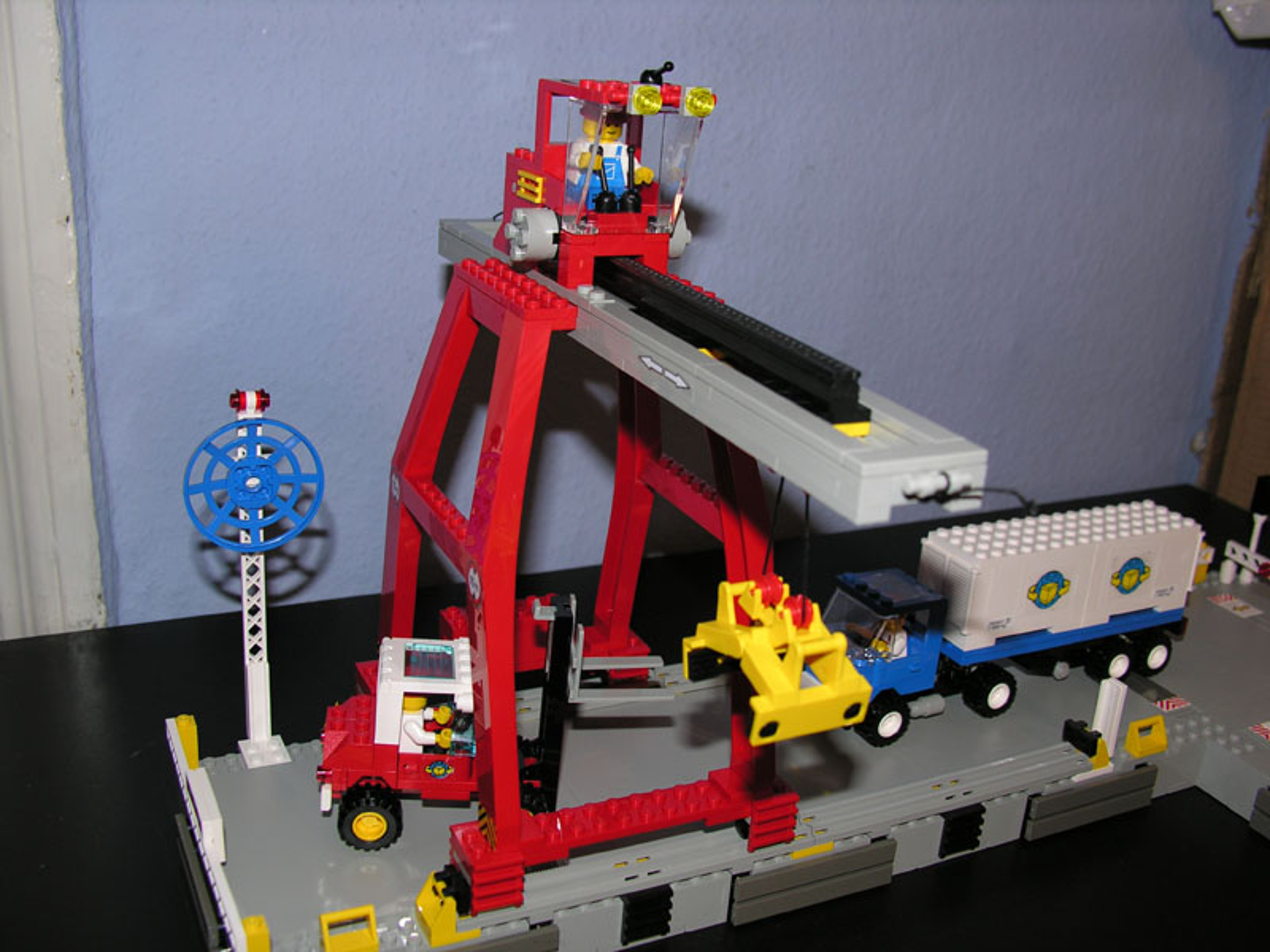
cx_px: 635
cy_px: 476
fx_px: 1357
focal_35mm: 37
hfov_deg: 50.1
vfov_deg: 38.7
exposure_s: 1/60.1
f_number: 2.8
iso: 50
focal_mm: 9.5
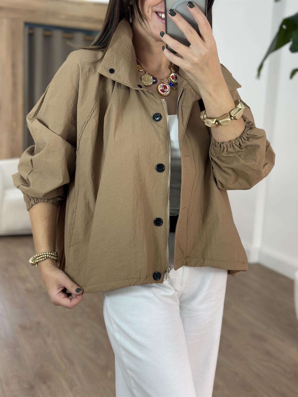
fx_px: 551
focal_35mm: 48
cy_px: 198
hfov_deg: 30.3
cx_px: 149
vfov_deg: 39.7
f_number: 1.78
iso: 80
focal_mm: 6.86
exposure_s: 1/127
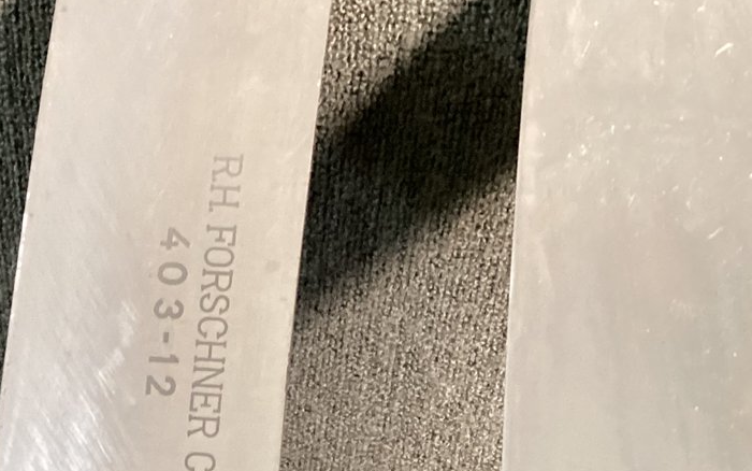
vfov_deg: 17.8
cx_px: 69
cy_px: 495
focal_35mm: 71
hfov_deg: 27.9
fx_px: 1456
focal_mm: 3.3
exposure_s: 1/25
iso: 320
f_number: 2.4
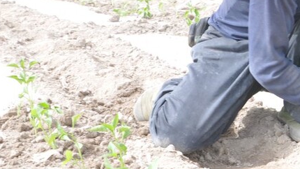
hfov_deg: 17.9
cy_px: 53
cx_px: 359
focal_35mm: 114
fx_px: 907
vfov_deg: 10.6
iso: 200
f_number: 6.3
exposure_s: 1/160
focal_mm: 26
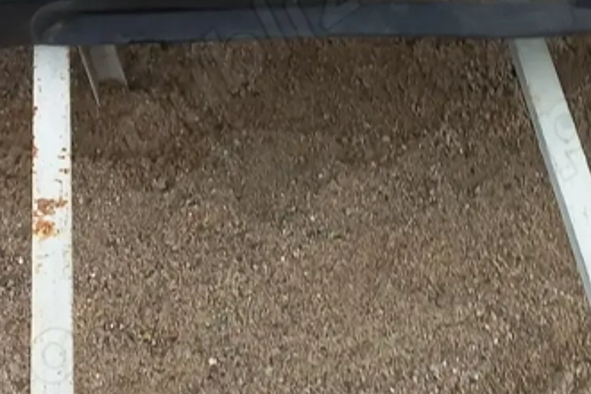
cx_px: 514
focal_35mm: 105
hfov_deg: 19.2
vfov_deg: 13.0
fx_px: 1724
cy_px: 111
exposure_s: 1/100
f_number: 1.8
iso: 50
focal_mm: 4.6
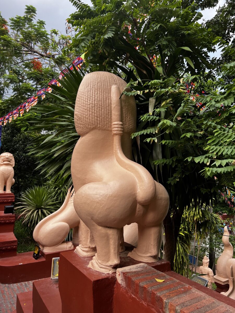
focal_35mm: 26
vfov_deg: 67.3
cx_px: 118
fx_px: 235
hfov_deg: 53.1
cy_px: 156
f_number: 1.5
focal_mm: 5.7
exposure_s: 1/607
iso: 50
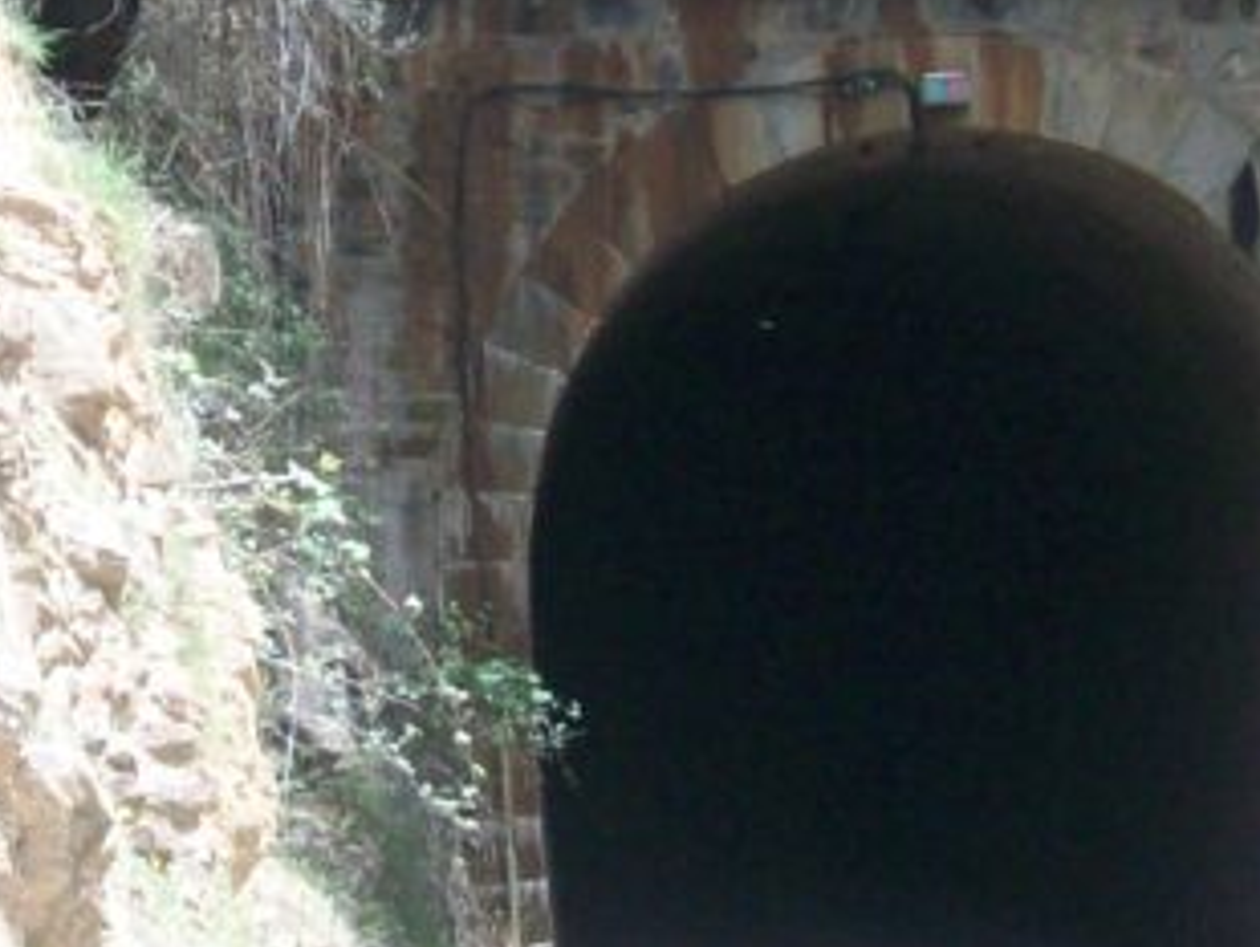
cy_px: 374
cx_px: 882
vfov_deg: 6.8
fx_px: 7941
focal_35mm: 218
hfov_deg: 9.1
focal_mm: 11
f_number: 4.1
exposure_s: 1/194
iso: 141
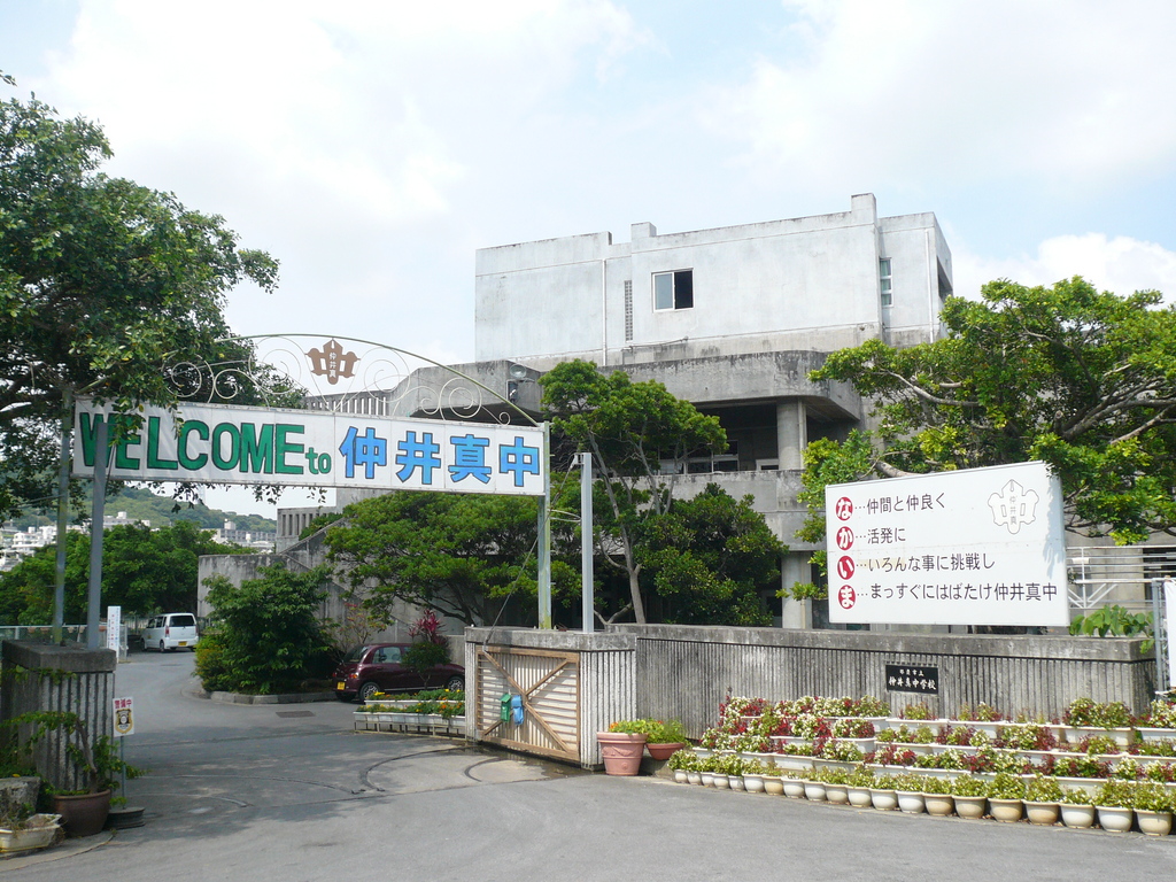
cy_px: 441
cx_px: 588
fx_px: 1155
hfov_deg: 54.0
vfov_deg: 41.8
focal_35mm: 34
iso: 100
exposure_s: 1/125
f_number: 9
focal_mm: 5.4
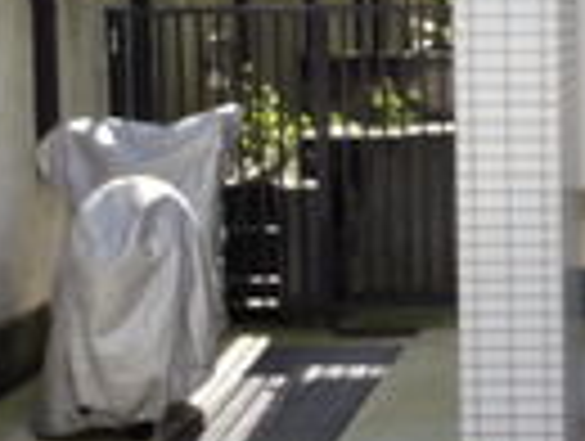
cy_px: 81
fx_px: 1558
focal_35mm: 92
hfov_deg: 20.0
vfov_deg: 16.0
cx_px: 702
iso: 200
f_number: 4.5
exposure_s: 1/80
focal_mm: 4.3
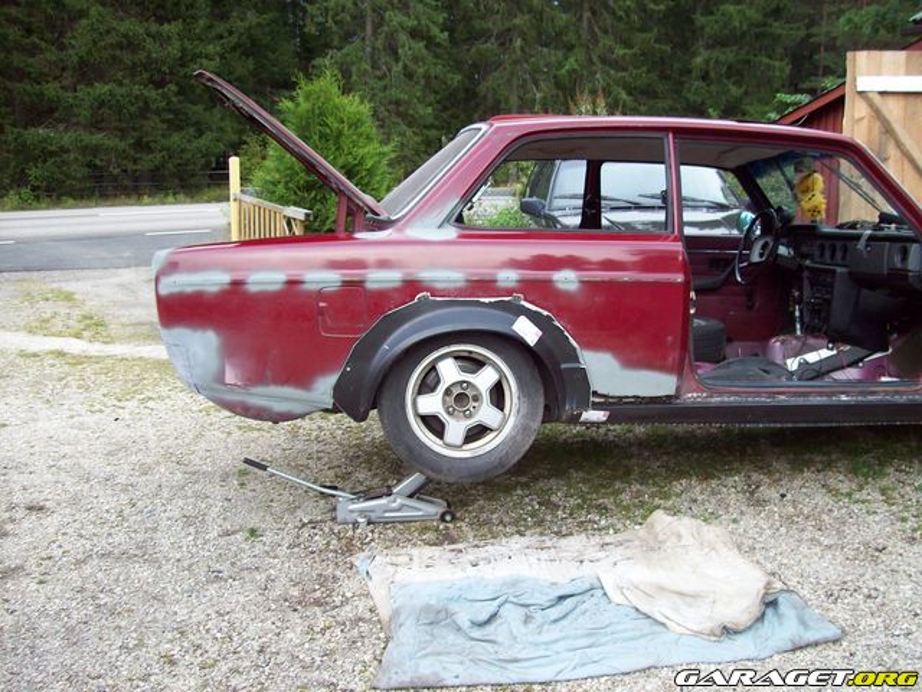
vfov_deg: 39.7
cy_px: 346
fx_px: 959
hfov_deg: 51.4
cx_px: 461
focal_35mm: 36
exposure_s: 1/78.1
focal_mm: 6
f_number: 2.7
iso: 80
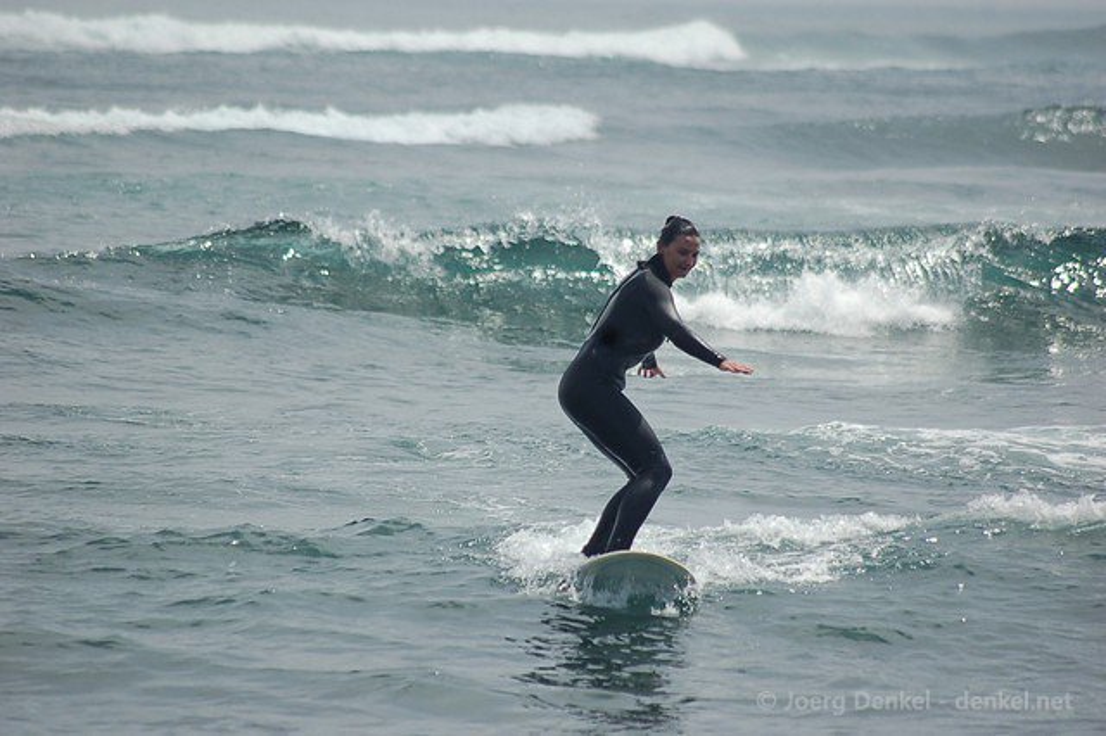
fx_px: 11975
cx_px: 553
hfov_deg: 5.3
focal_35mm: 390
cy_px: 368
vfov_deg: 3.5
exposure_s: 1/2000
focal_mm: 260
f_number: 5.6
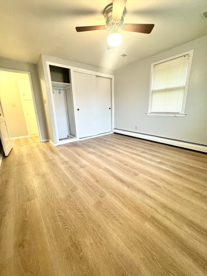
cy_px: 138
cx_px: 104
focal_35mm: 14
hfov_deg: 85.7
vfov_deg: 102.1
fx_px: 112
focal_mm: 2.22
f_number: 2.2
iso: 400
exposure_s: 1/60
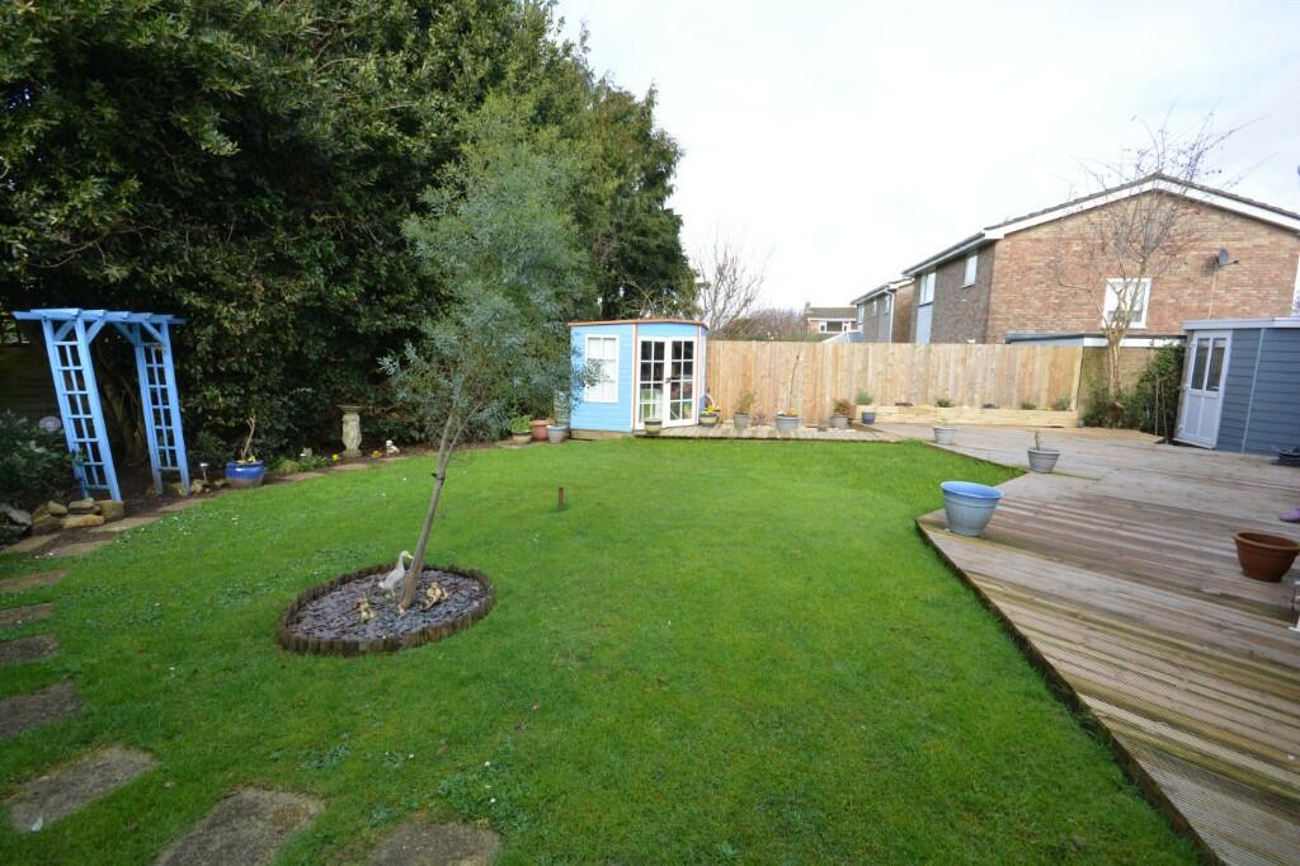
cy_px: 433
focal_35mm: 15
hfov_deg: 100.4
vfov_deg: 77.3
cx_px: 650
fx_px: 541
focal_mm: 10
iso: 400
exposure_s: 1/250
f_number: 8
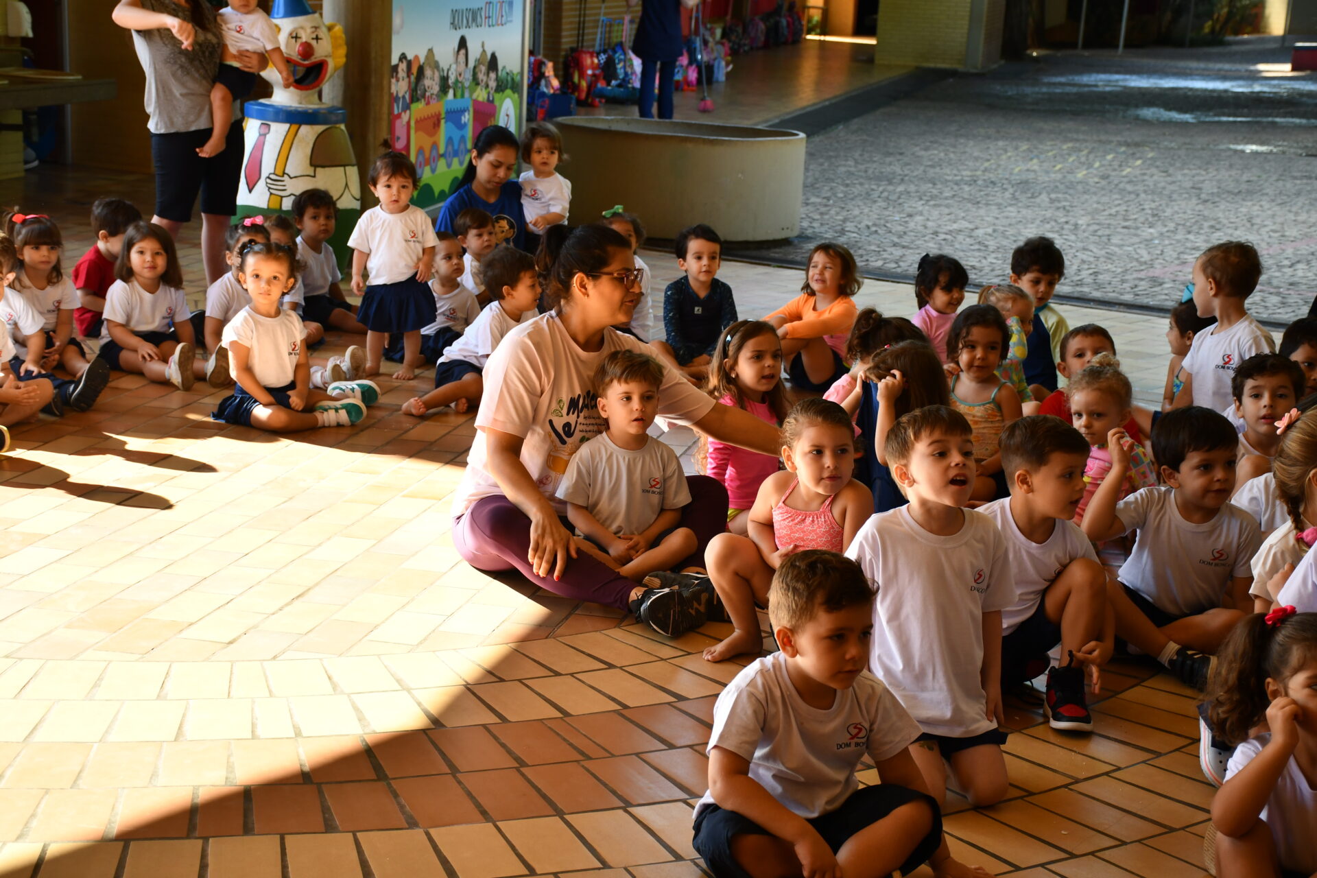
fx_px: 2305
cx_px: 658
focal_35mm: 63
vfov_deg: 21.6
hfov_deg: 31.9
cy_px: 439
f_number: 5.6
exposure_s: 1/250
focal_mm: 42
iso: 320
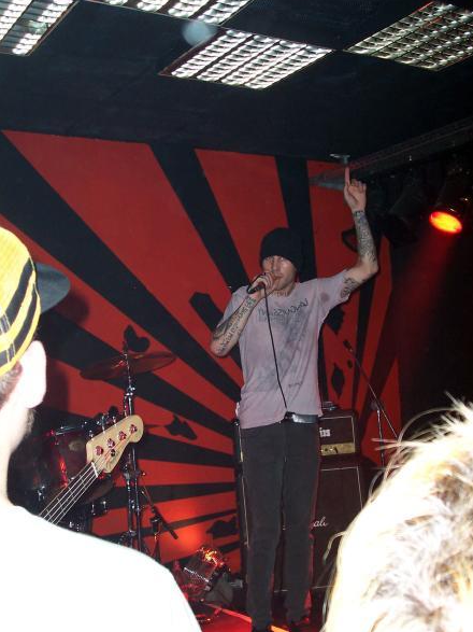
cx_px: 241
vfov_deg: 40.4
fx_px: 857
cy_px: 320
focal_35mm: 47
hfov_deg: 30.9
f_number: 3
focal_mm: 7
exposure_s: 1/60
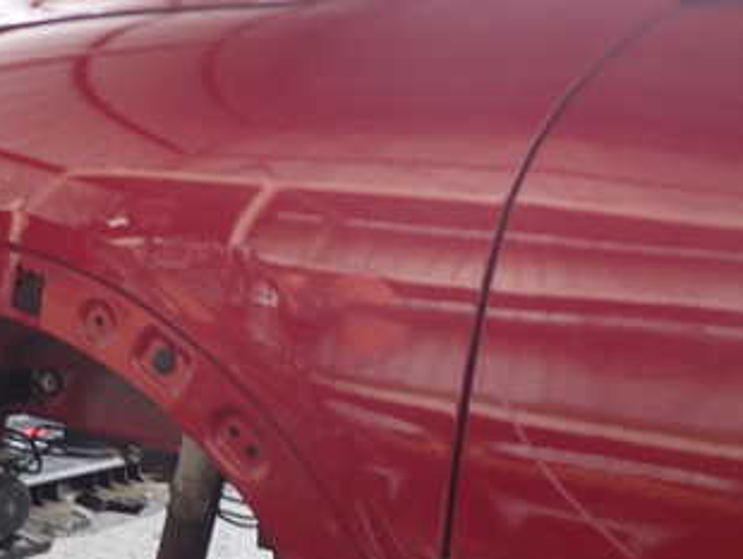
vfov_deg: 24.7
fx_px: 1246
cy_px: 482
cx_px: 58
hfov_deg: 31.5
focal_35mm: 58
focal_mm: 5.4
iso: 200
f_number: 2.3
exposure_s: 1/40
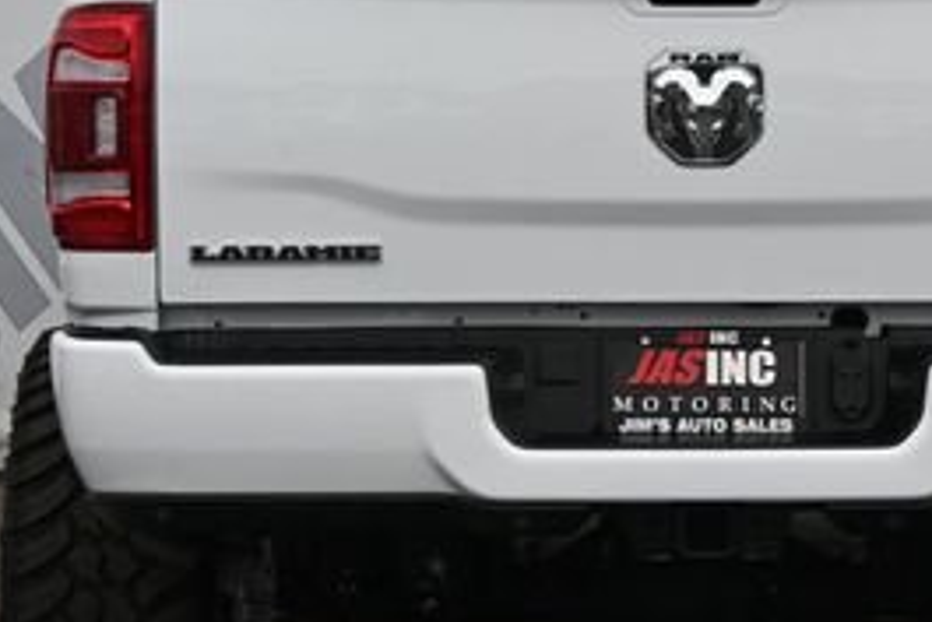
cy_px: 221
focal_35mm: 181
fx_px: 4688
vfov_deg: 7.6
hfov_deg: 11.3
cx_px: 693
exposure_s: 1/250
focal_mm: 50
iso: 200
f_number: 6.3
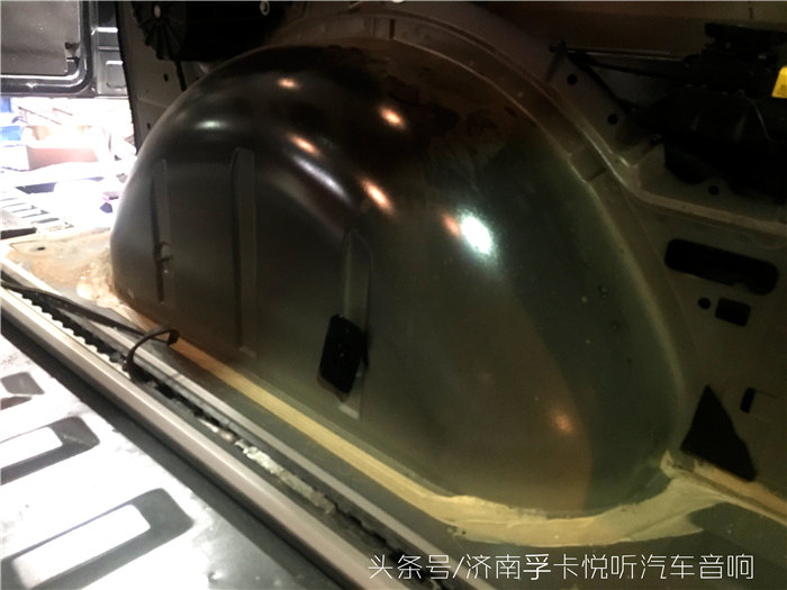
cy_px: 295
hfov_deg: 61.7
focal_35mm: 29
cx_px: 394
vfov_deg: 48.2
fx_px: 659
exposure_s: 1/17
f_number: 2.2
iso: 640
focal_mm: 4.15
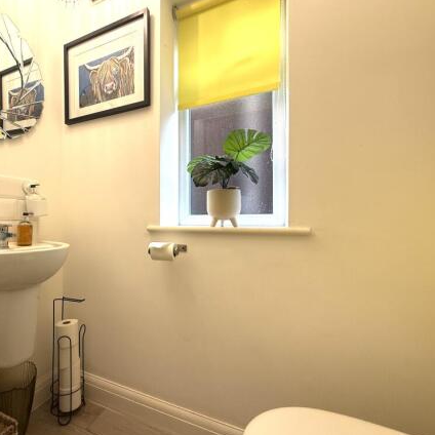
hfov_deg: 82.4
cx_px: 164
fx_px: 242
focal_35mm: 17
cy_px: 221
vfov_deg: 84.0
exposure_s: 1/100
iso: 250
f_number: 2.2
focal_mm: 2.22
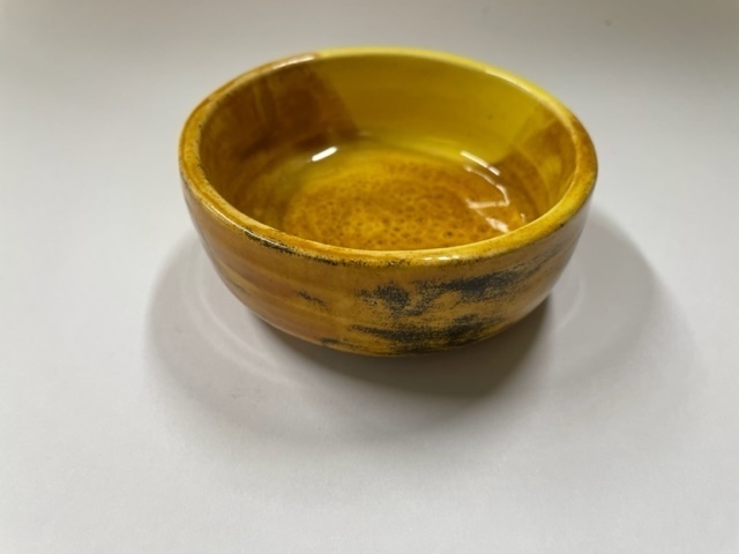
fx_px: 555
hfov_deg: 67.3
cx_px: 370
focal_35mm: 26
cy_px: 277
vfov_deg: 53.1
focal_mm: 4.2
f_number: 1.6
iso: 64
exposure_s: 1/60
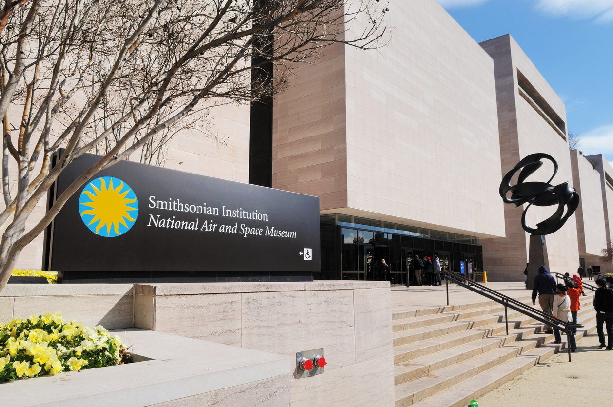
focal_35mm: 26
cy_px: 204
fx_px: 434
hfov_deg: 70.5
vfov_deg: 50.3
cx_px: 306
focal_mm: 17
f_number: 10
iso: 200
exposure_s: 1/400
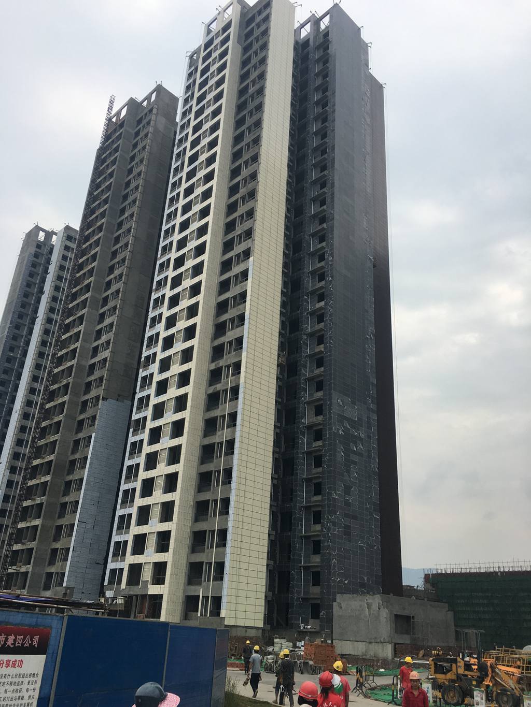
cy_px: 354
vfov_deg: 61.7
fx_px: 593
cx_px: 266
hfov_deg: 48.2
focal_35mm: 29
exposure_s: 1/1099
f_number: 2.2
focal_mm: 4.15
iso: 25
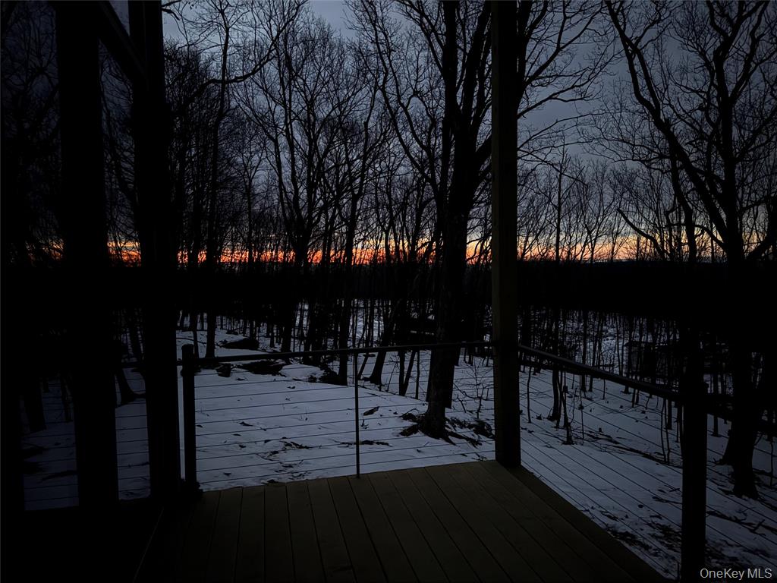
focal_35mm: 24
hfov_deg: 71.6
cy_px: 292
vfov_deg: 56.8
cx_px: 388
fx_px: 539
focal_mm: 6.76
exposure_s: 1/11
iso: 4000
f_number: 1.78
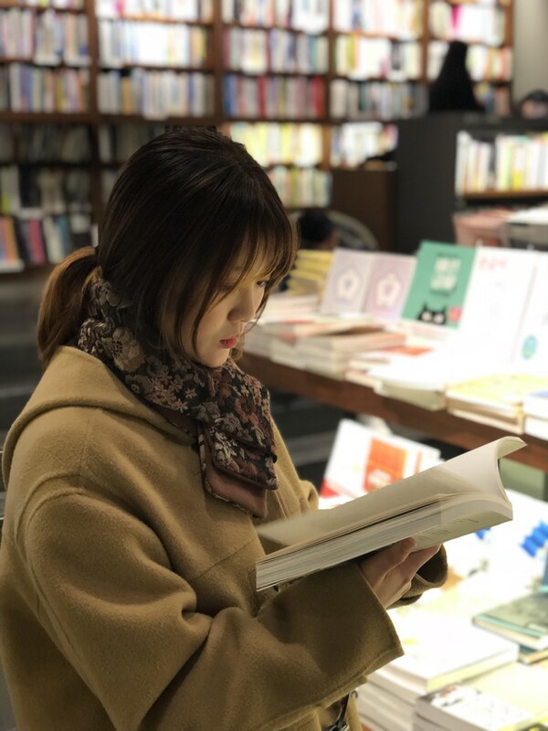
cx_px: 274
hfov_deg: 28.0
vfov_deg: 36.8
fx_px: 1098
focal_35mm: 52
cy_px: 366
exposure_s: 1/24
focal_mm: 6
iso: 125
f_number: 2.4
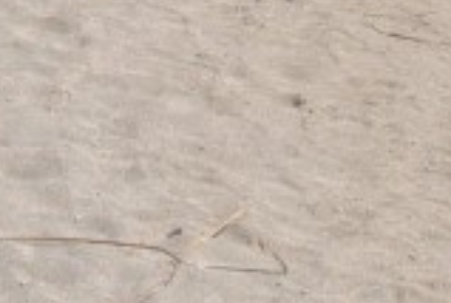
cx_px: 106
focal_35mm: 259
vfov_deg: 5.2
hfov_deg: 7.9
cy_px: -351
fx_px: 3254
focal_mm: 24
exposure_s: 1/320
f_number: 9
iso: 100
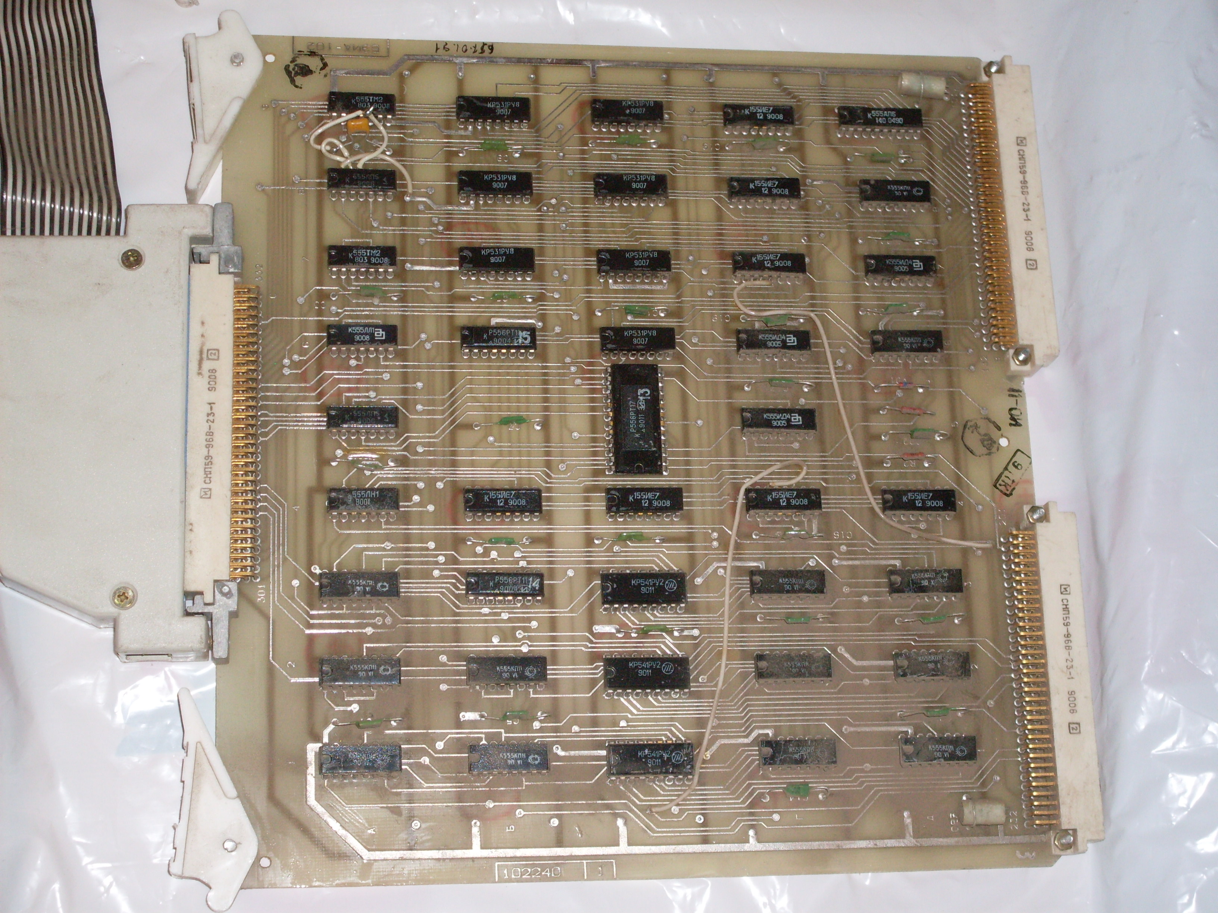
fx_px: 2498
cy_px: 456
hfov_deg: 27.4
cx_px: 609
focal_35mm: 71
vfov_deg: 20.7
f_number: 3.7
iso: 100
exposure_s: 1/45
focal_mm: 11.7
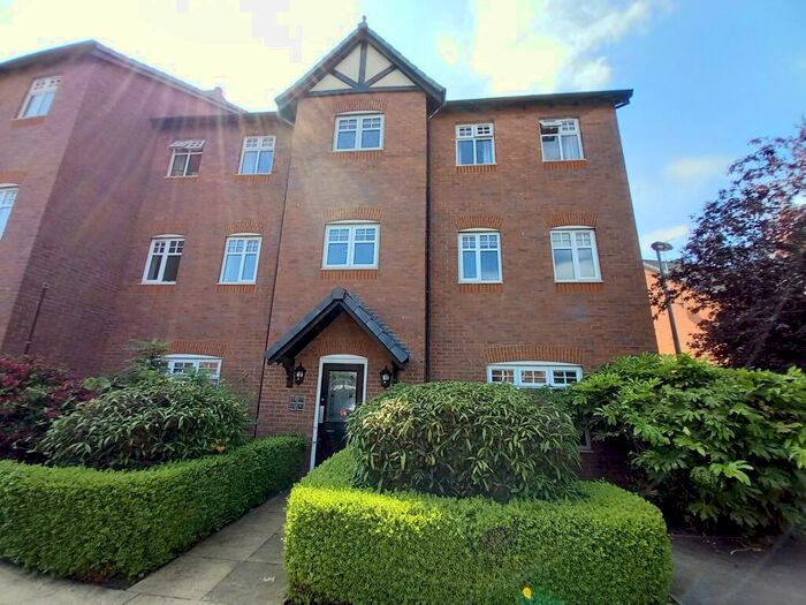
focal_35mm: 13
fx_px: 303
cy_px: 302
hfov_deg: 106.2
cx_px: 403
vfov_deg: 89.9
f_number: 2.2
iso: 50
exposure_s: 1/294
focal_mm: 1.13
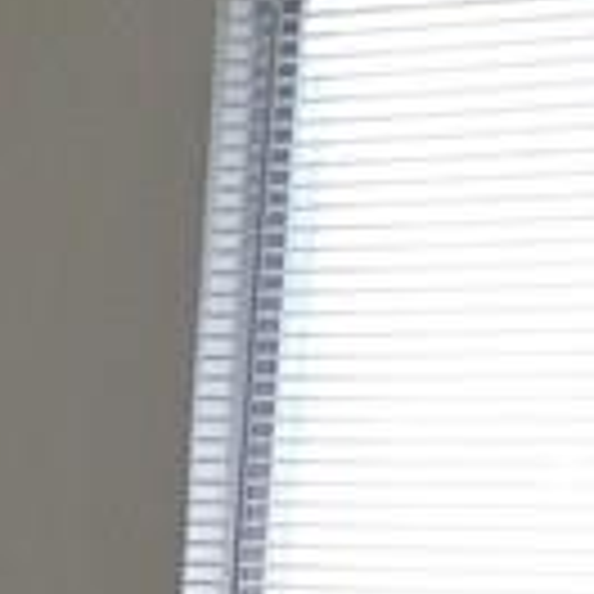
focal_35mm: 199
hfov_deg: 8.4
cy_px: 1116
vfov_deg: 8.4
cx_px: -580
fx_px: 3863
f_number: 2.2
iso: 64
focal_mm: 4.15
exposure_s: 1/30
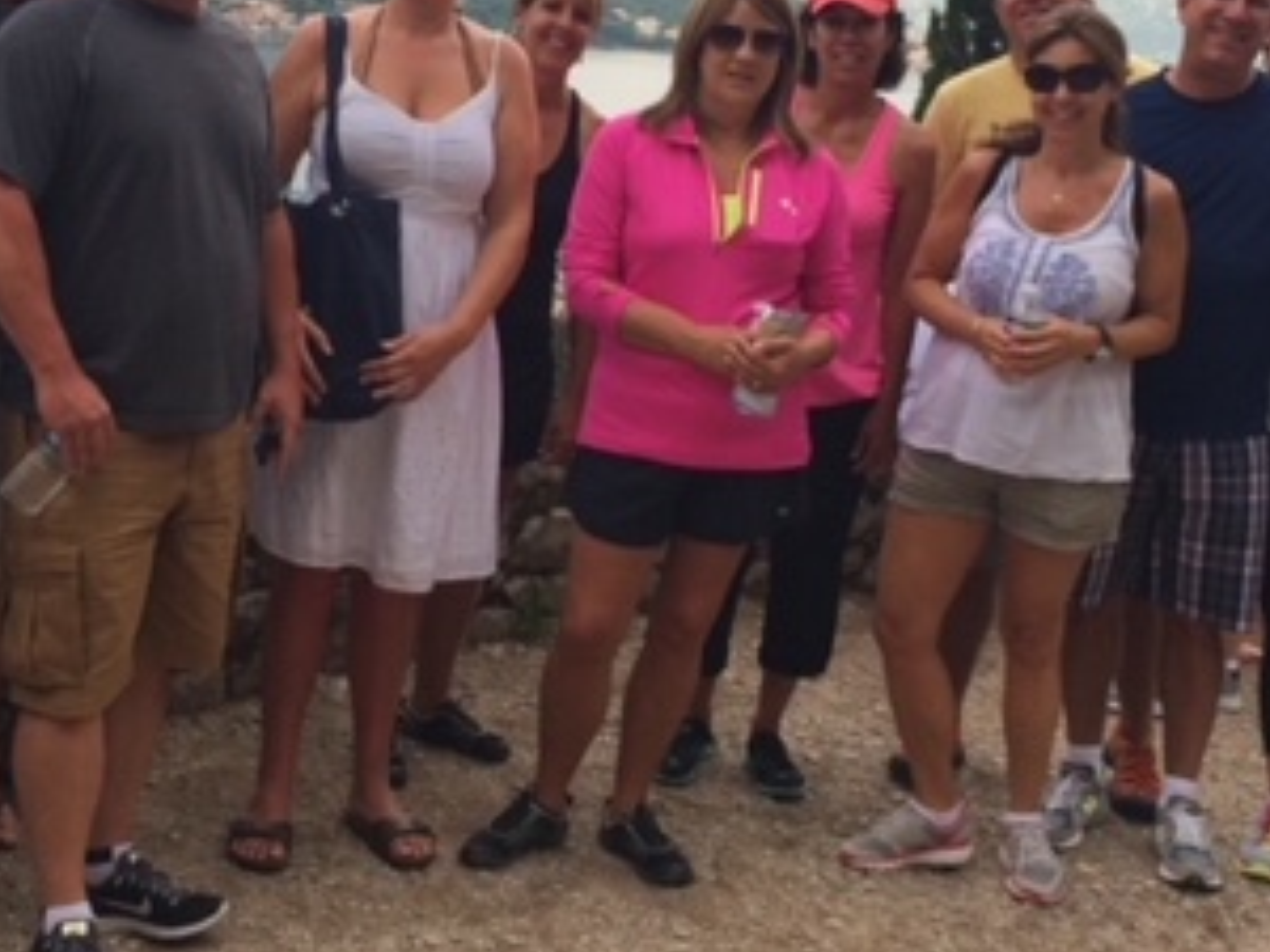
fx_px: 2348
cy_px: 364
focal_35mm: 64
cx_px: 559
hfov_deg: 30.2
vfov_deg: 22.9
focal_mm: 4.12
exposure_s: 1/1208
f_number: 2.2
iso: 50
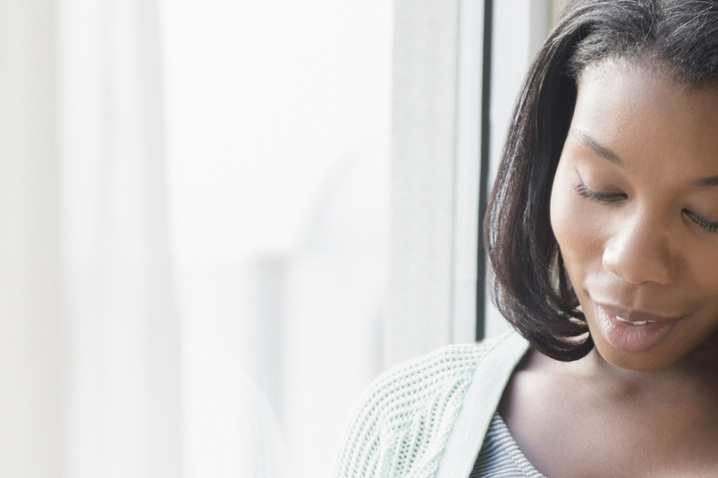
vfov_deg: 7.3
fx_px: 3687
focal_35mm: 185
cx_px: 196
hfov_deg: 11.1
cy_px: 599
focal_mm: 70
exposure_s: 1/400
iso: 400
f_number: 2.8
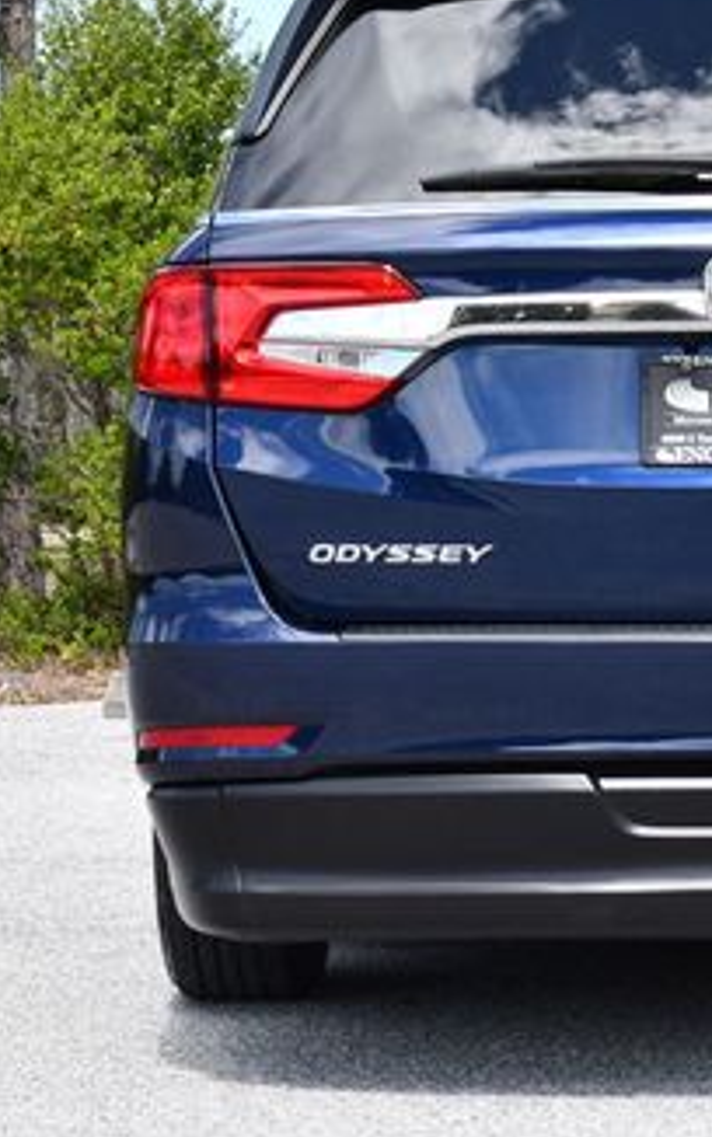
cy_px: 467
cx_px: 715
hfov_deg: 10.2
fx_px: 3971
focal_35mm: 128
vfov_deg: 16.3
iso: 200
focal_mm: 32
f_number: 8
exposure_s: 1/250
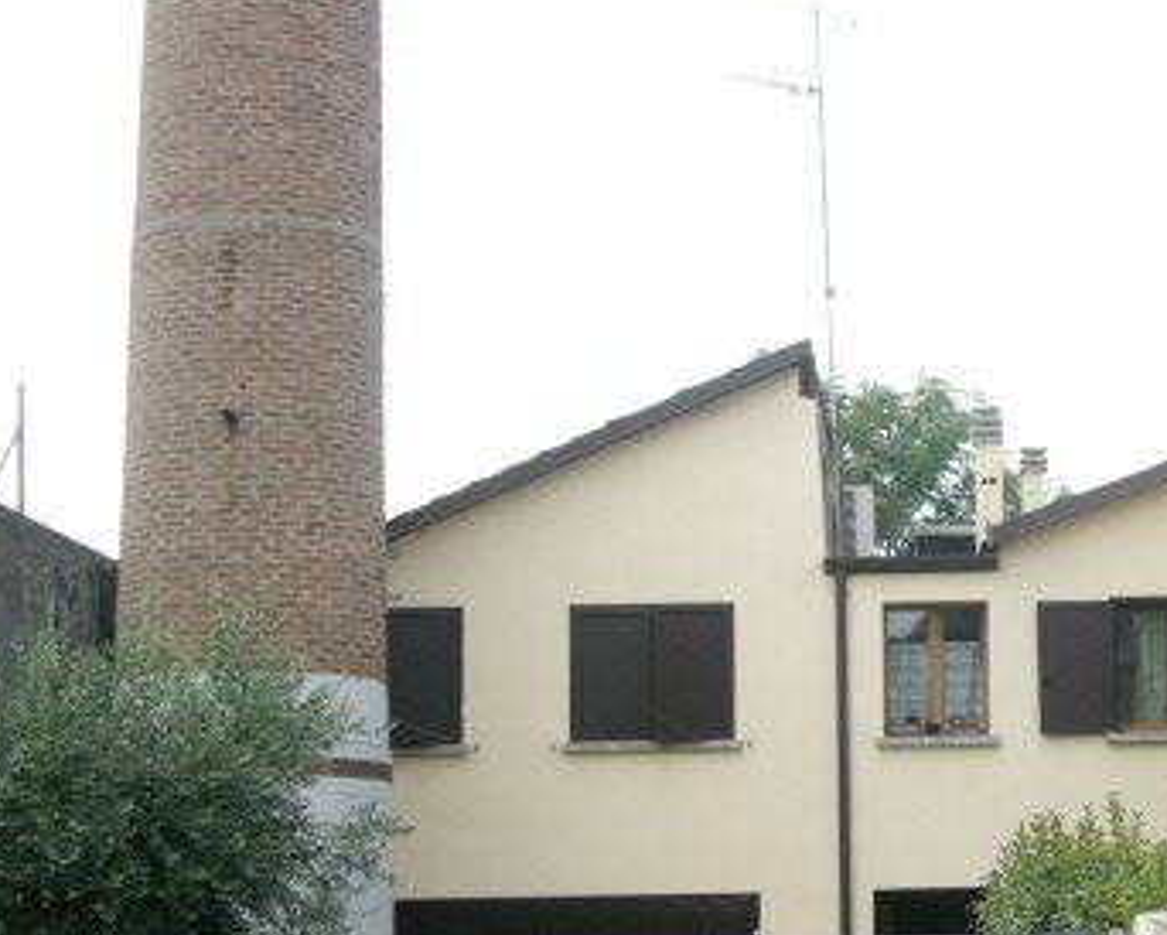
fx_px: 2903
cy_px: 556
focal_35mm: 84
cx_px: 1075
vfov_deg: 18.3
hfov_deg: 22.1
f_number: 3.2
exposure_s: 1/400
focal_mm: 7.6
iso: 100
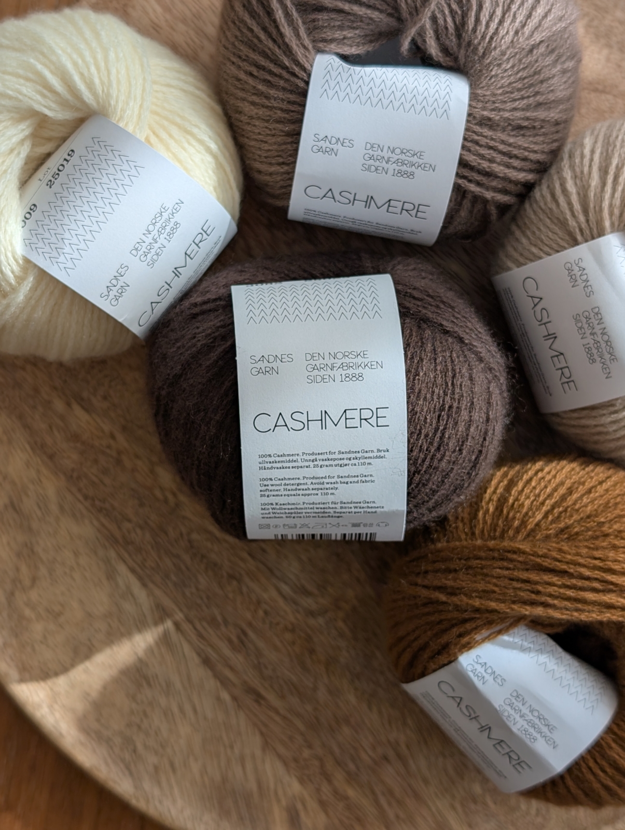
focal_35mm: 49
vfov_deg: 38.9
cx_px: 312
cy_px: 415
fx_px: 1176
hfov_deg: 29.8
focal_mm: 6.9
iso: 20
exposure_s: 1/287
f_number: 1.68
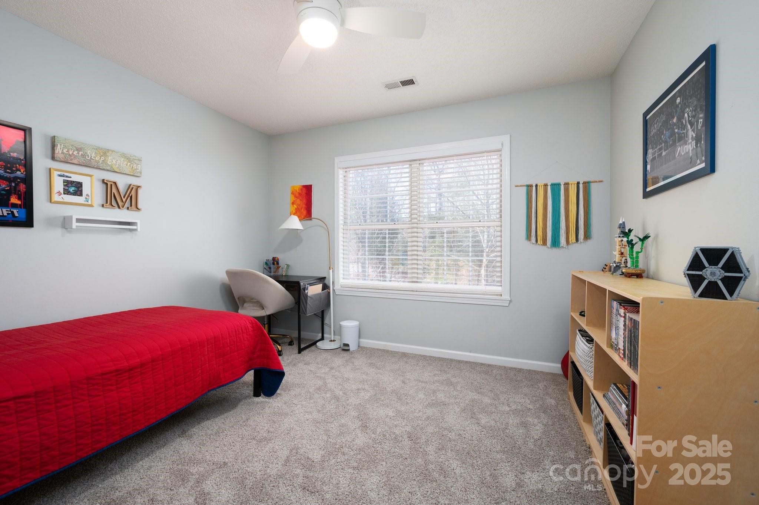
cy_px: 252
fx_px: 295
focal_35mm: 14
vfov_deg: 81.1
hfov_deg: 104.3
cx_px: 380
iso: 200
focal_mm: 14
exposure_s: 1/40
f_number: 8
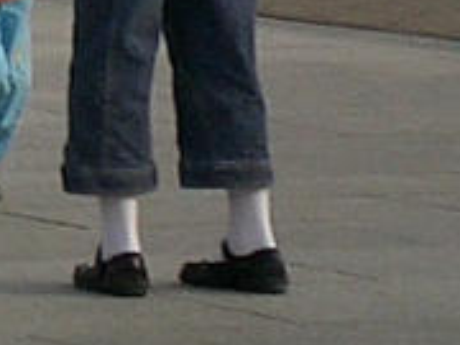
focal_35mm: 263
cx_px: -746
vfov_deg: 5.4
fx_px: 3495
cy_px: -544
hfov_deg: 7.0
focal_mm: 5.6
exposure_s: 1/1000
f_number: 3.5
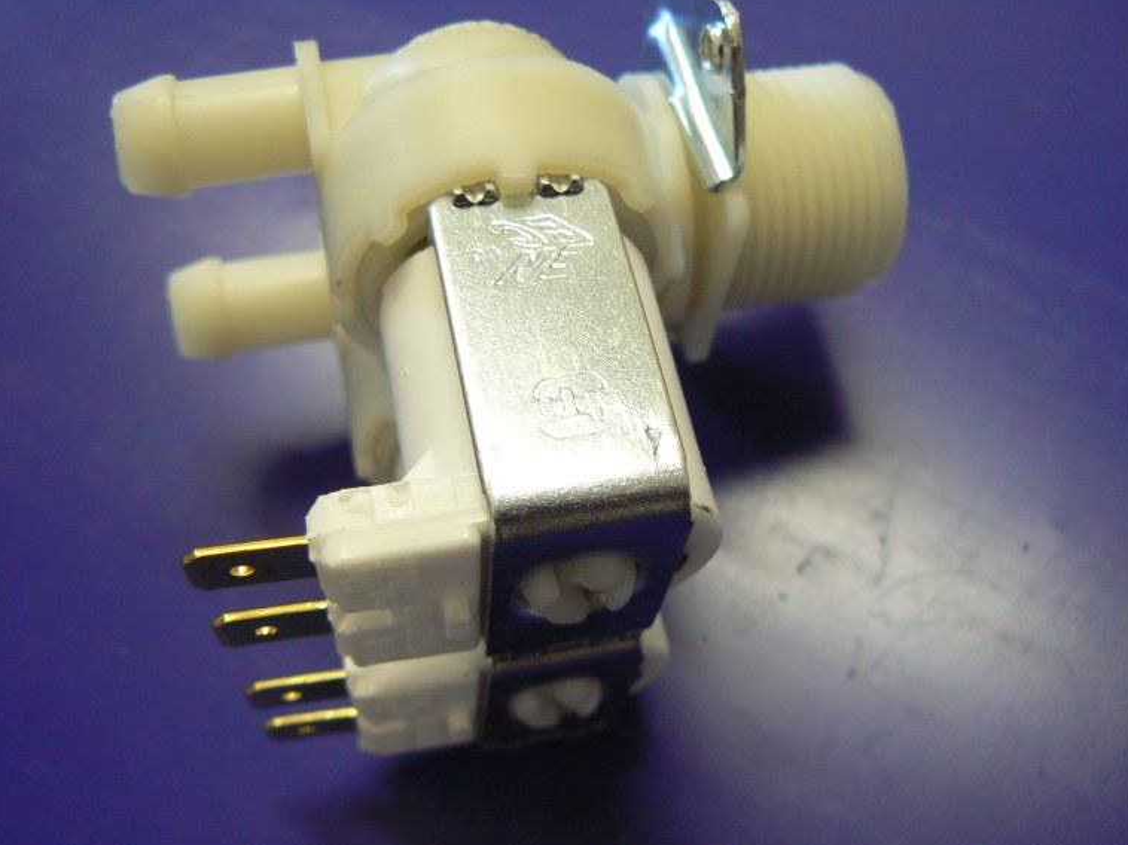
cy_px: 409
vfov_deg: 37.7
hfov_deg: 49.0
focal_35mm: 38
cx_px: 542
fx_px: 1238
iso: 200
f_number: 2.8
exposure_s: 1/15
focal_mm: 6
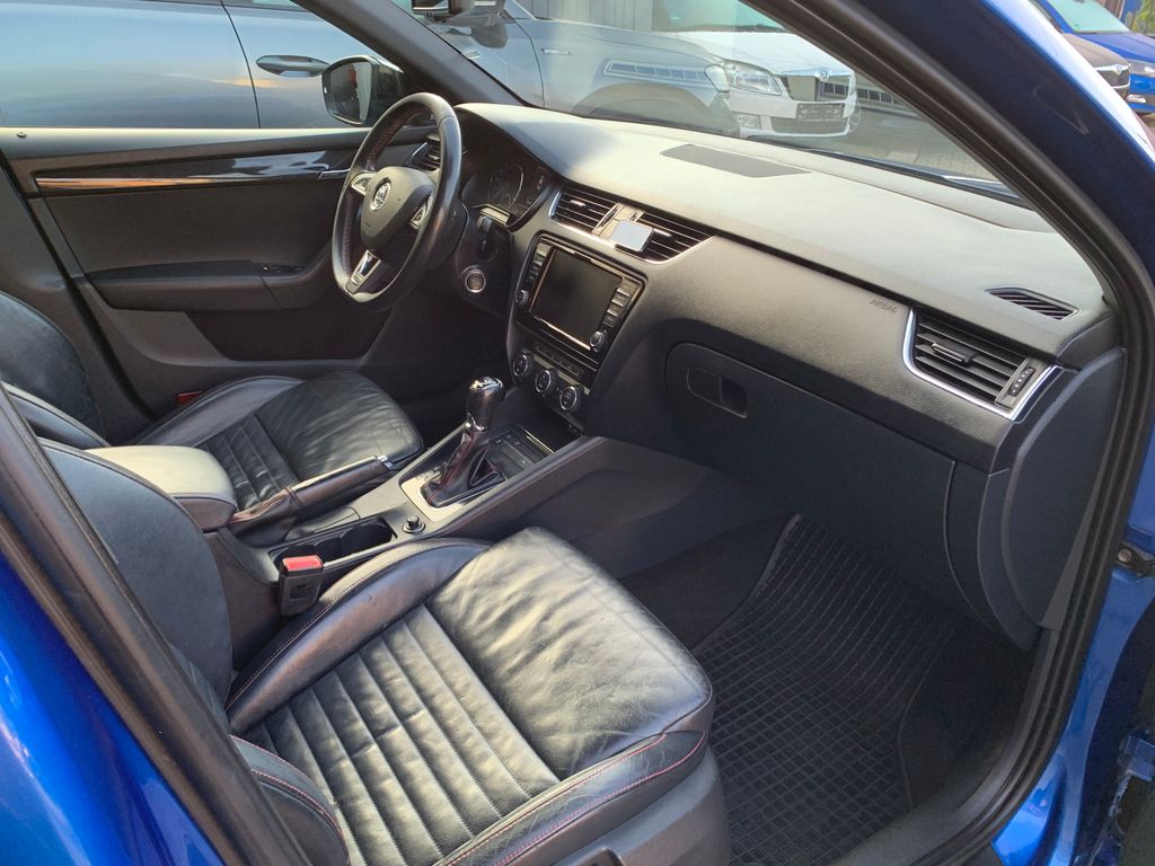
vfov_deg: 53.1
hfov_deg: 67.3
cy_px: 433
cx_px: 578
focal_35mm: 26
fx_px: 868
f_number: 1.8
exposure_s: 1/121
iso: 100
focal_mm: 4.25
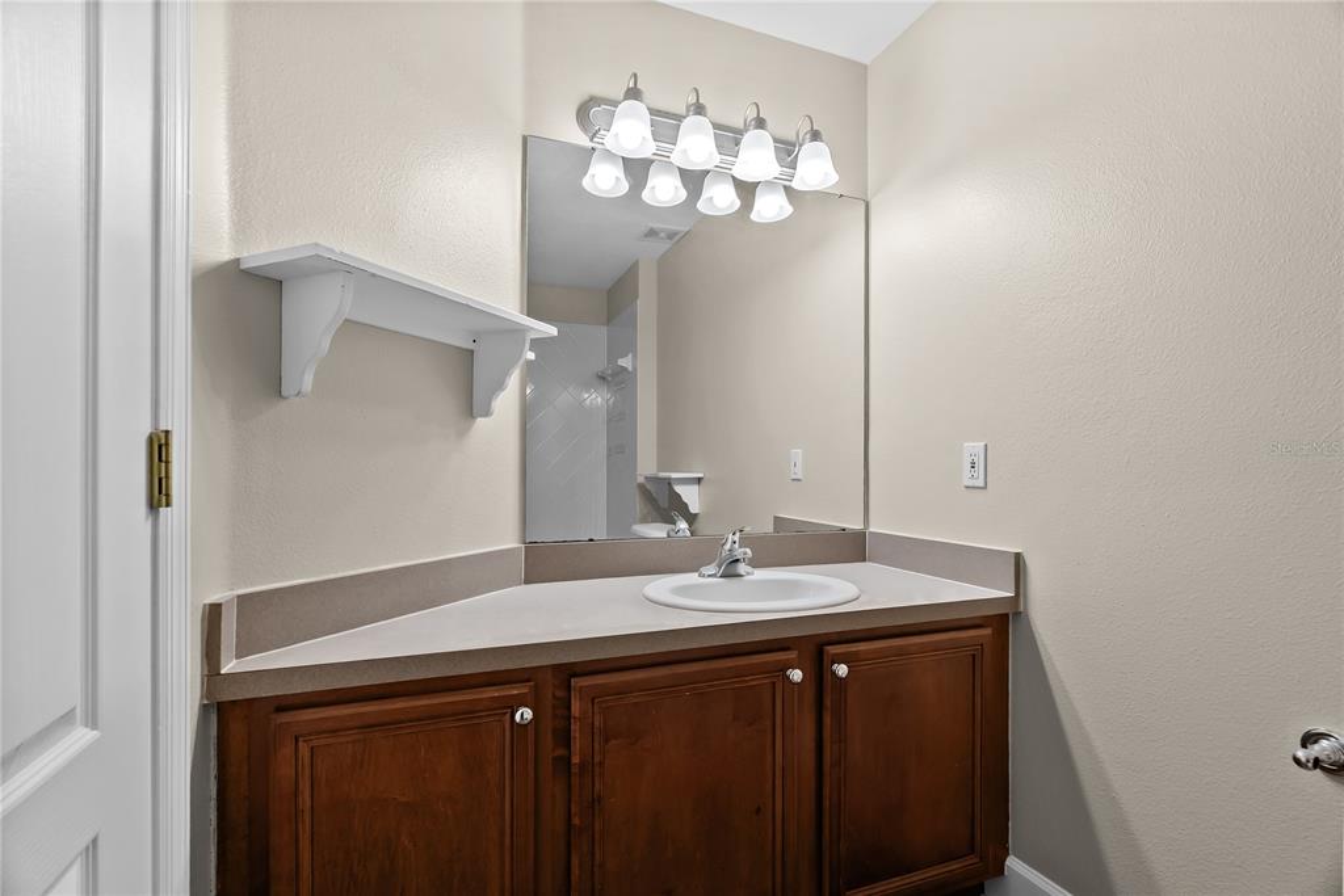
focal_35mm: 16
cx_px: 672
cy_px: 448
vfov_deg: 73.8
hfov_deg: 96.7
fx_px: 597
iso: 250
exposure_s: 1/1.25
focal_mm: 16
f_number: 9
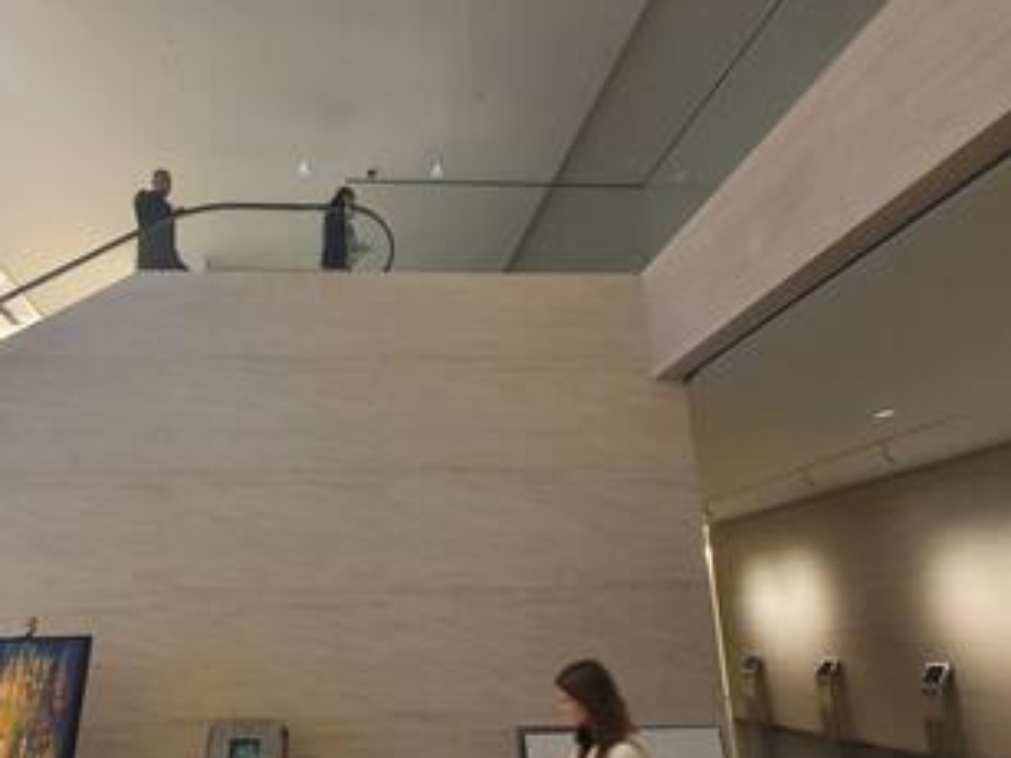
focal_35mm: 19
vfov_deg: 65.6
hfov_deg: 82.1
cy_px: 541
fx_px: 555
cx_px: 345
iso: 200
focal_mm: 1.8
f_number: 2.2
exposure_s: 1/50
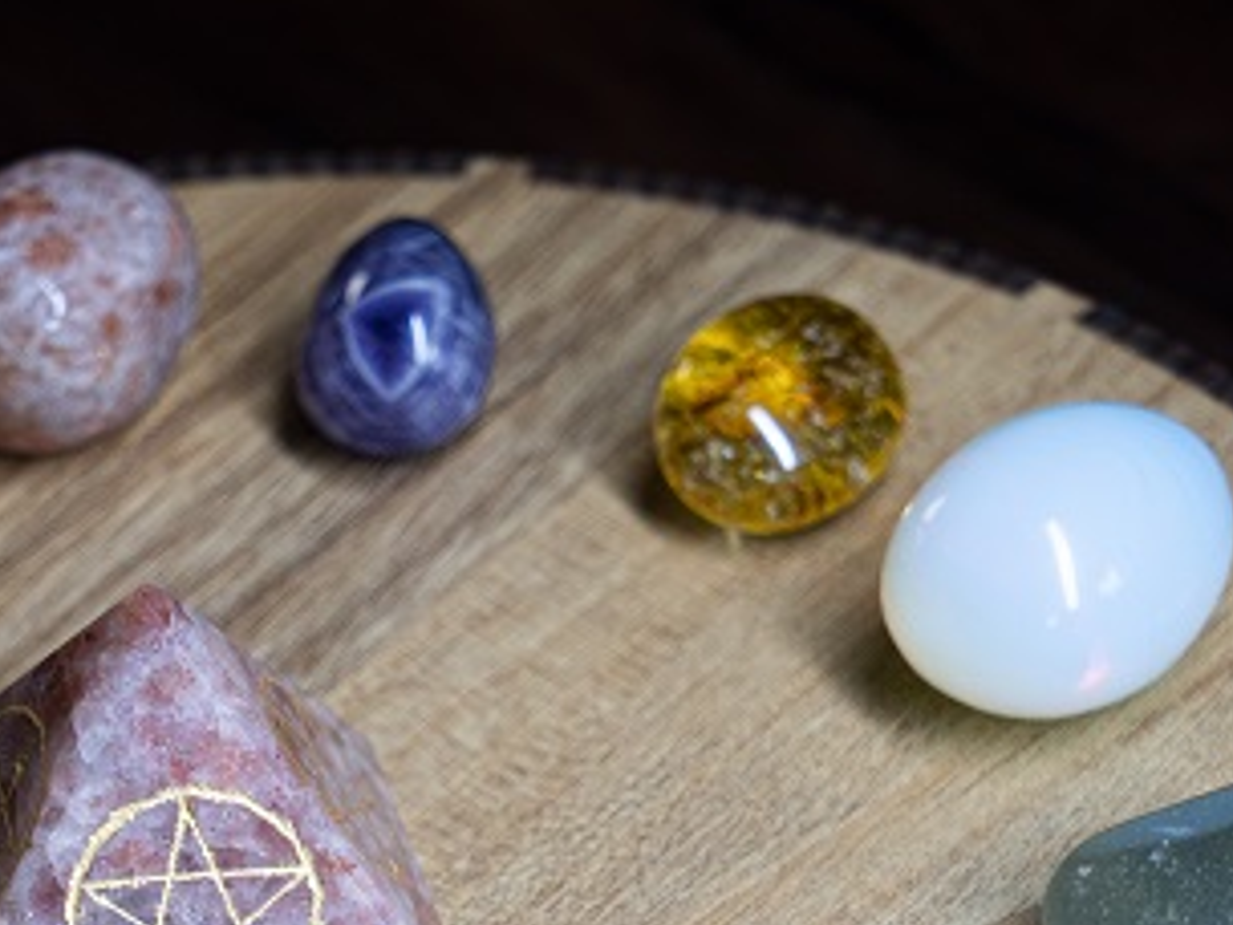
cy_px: 834
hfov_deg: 13.7
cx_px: 385
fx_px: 5129
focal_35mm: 144
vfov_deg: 10.2
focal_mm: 70
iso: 1000
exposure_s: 1/200
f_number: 8
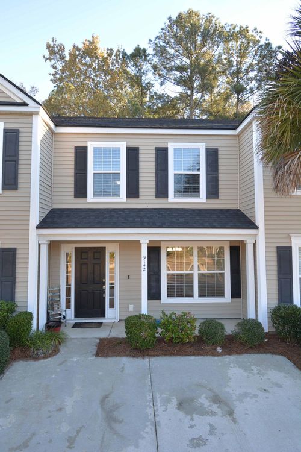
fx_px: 263
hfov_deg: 59.5
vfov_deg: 81.2
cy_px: 226
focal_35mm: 21
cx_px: 150
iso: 100
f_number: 7.1
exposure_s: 1/20
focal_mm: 14
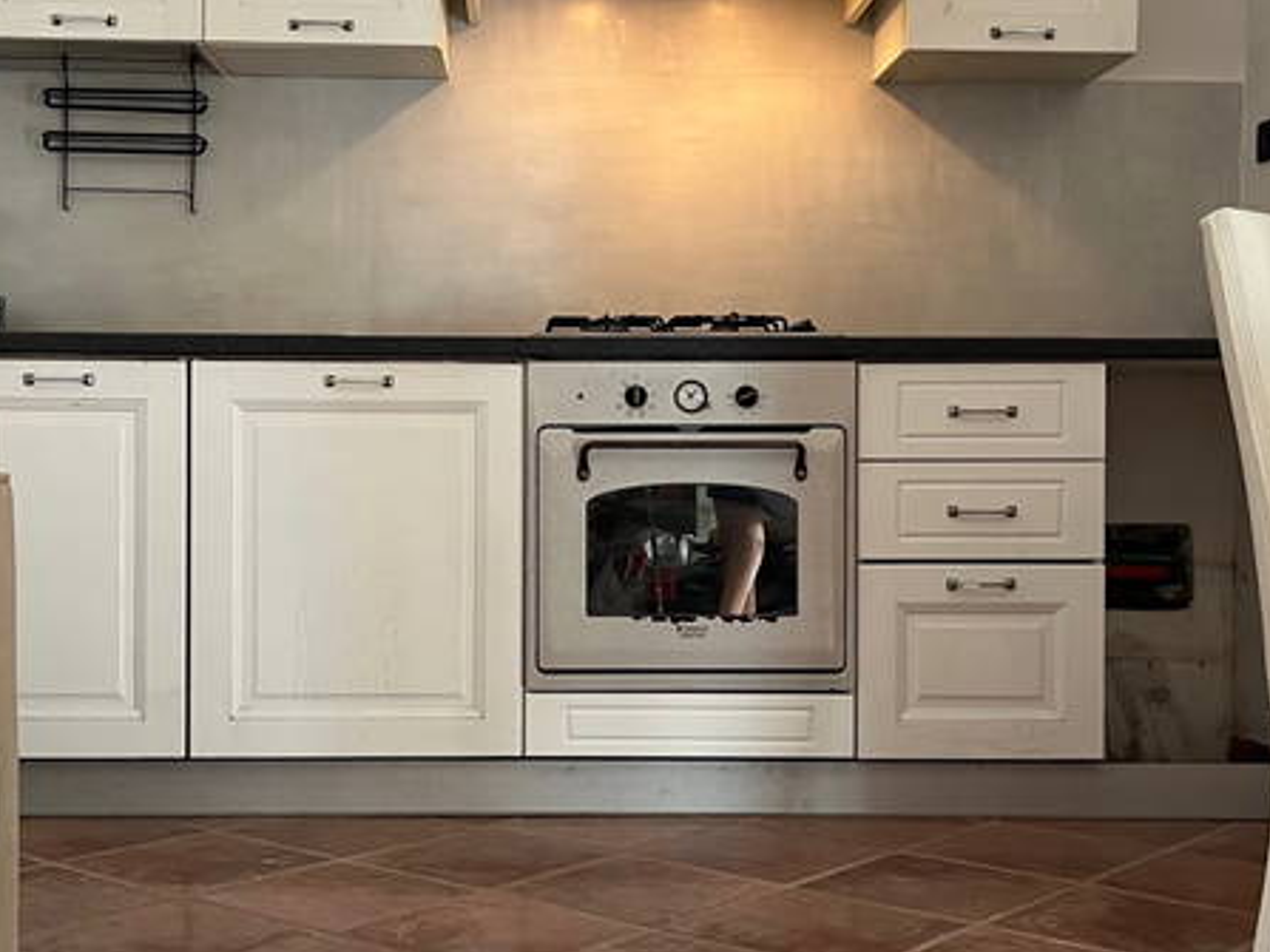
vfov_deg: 31.5
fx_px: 1687
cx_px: 543
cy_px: 497
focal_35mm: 46
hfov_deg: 41.1
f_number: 1.6
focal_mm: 5.1
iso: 100
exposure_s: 1/50
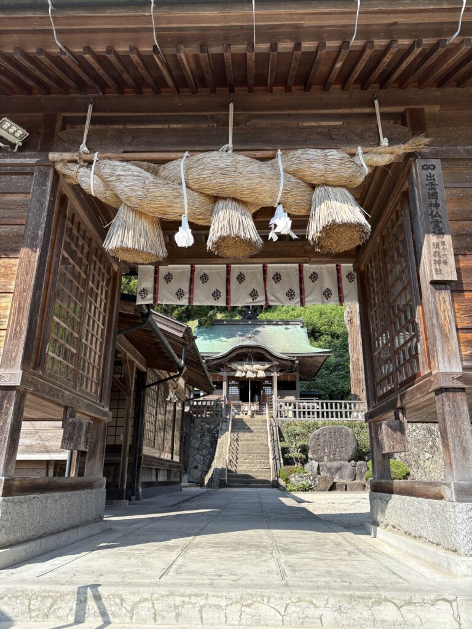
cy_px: 314
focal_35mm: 26
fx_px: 473
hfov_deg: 53.1
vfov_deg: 67.3
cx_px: 236
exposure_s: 1/1155
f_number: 1.6
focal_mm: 5.96
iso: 50
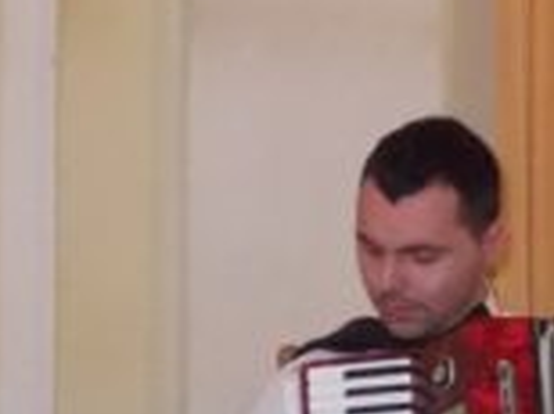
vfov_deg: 7.7
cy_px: 475
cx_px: 97
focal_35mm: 191
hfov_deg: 10.3
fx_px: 3052
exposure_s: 1/30
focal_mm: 6.1
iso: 400
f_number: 3.3
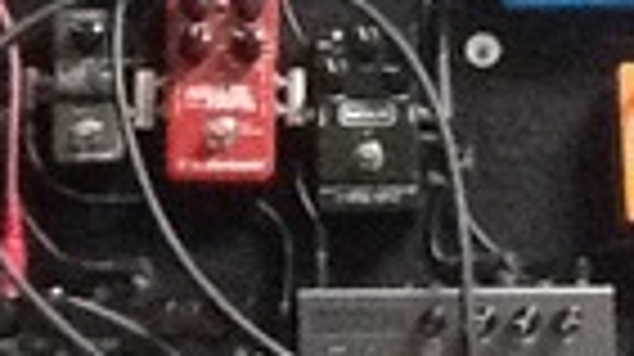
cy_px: 45
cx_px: 193
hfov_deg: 15.8
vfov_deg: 8.9
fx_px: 2284
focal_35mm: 136
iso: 640
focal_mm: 2.03
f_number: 2.4
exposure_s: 1/15
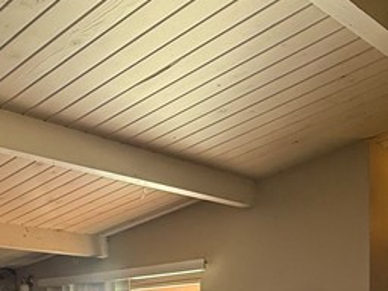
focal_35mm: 56
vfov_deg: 23.5
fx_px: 628
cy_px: 361
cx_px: 133
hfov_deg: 34.1
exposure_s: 1/99
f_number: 2.2
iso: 125
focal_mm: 2.22
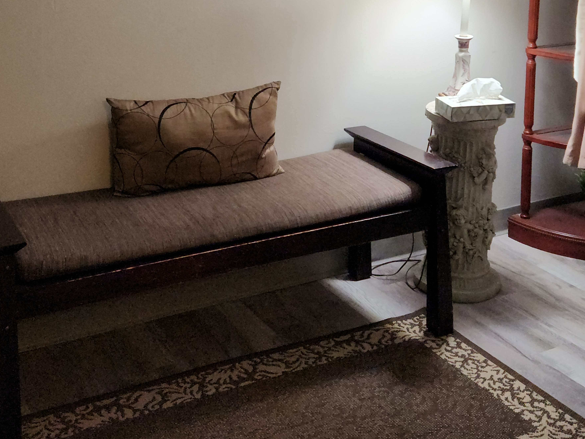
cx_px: 289
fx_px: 896
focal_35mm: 53
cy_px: 19
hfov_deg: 36.2
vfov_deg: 26.3
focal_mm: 5.4
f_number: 1.8
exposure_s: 1/40
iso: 320
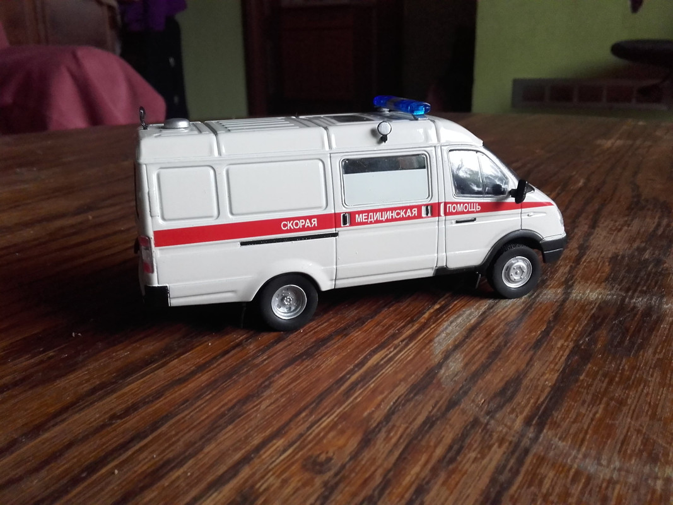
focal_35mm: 31
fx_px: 603
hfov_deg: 58.4
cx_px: 336
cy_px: 252
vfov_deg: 45.4
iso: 110
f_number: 2.2
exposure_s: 1/25
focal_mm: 3.3
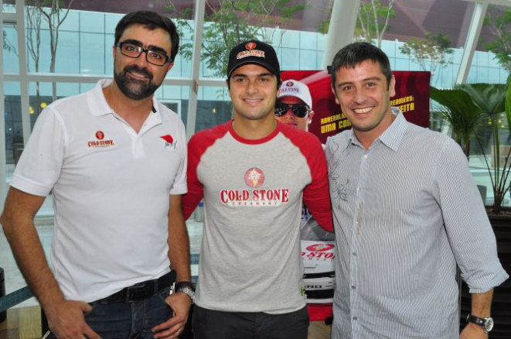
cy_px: 170
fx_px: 510
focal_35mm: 36
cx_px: 256
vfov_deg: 36.7
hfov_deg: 53.2
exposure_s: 1/125
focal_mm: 24
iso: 1000
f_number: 5
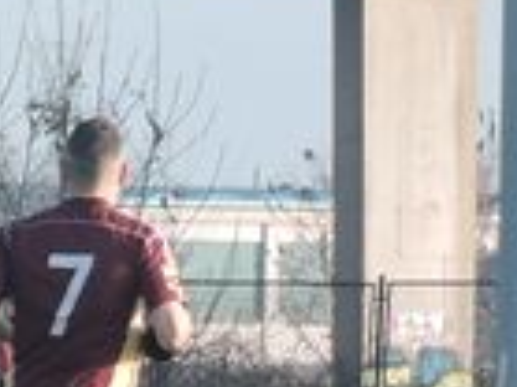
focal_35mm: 994
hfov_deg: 2.0
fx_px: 14833
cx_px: -759
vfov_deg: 1.5
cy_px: 428
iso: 100
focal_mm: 24.1
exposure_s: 1/250
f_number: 4.3
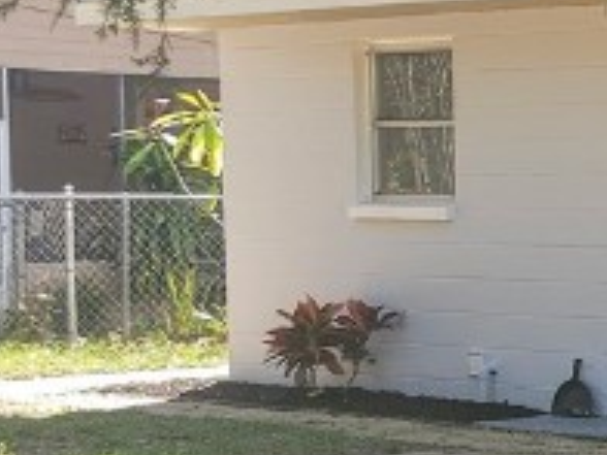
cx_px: 1425
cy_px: 306
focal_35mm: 120
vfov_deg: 12.3
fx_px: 2104
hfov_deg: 12.9
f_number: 1.7
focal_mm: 6.3
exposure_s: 1/120
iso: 16
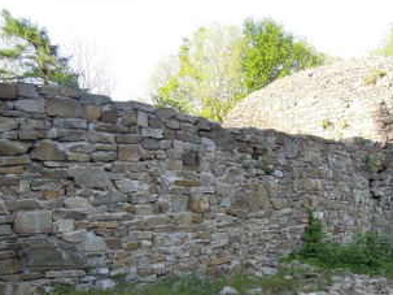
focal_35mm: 38
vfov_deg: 36.9
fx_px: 431
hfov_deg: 48.6
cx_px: 241
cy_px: 217
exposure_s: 1/320
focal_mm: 4.3
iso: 160
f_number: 2.8
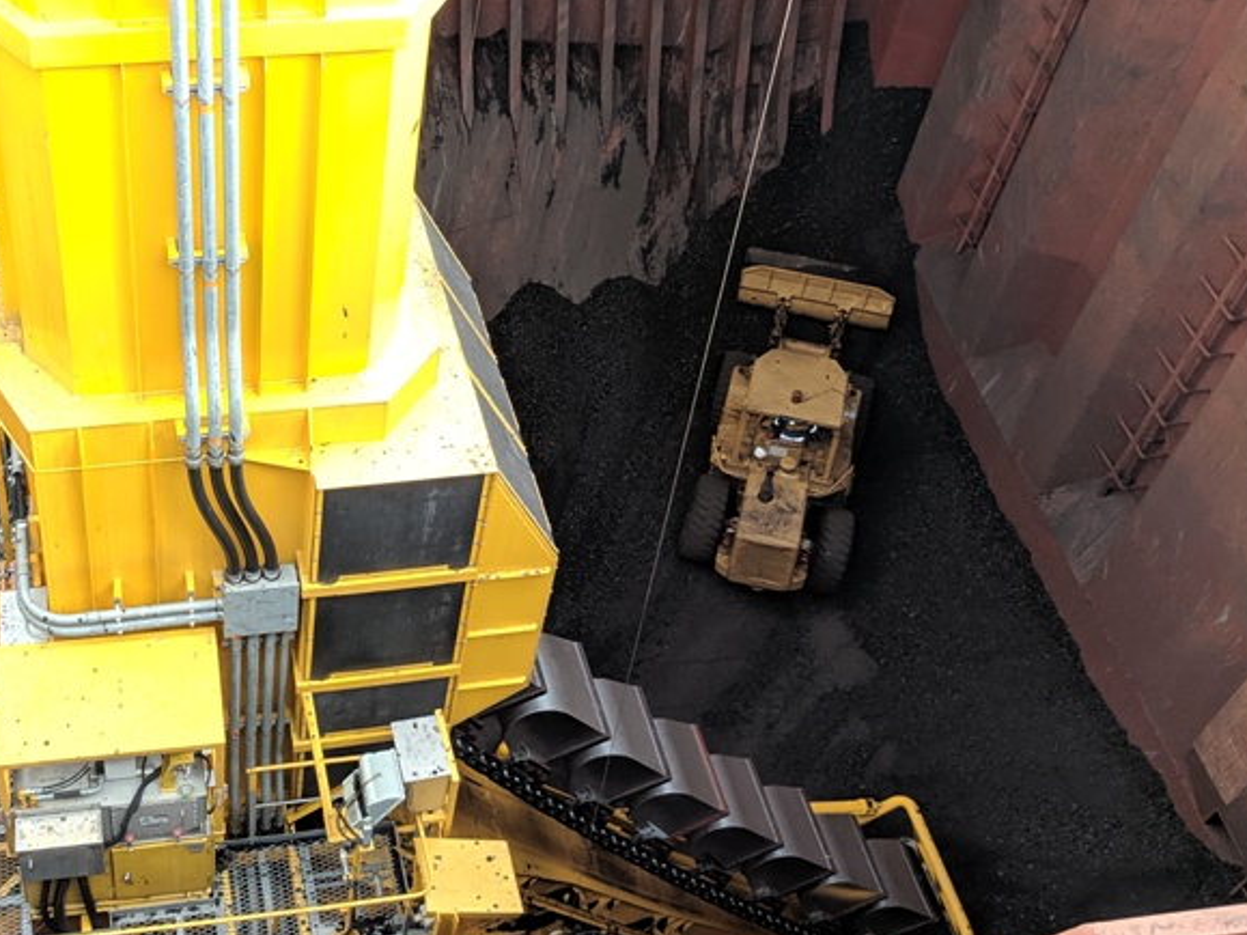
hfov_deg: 40.4
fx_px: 1657
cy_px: 407
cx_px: 349
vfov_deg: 31.5
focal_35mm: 46
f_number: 2
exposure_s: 1/120
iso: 156
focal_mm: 4.67
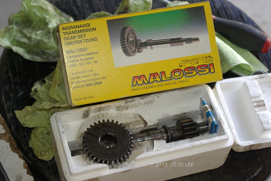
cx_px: 136
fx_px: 622
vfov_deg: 16.6
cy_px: 90
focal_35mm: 82
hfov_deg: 24.6
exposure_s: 1/80
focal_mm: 55
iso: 200
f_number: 5.6
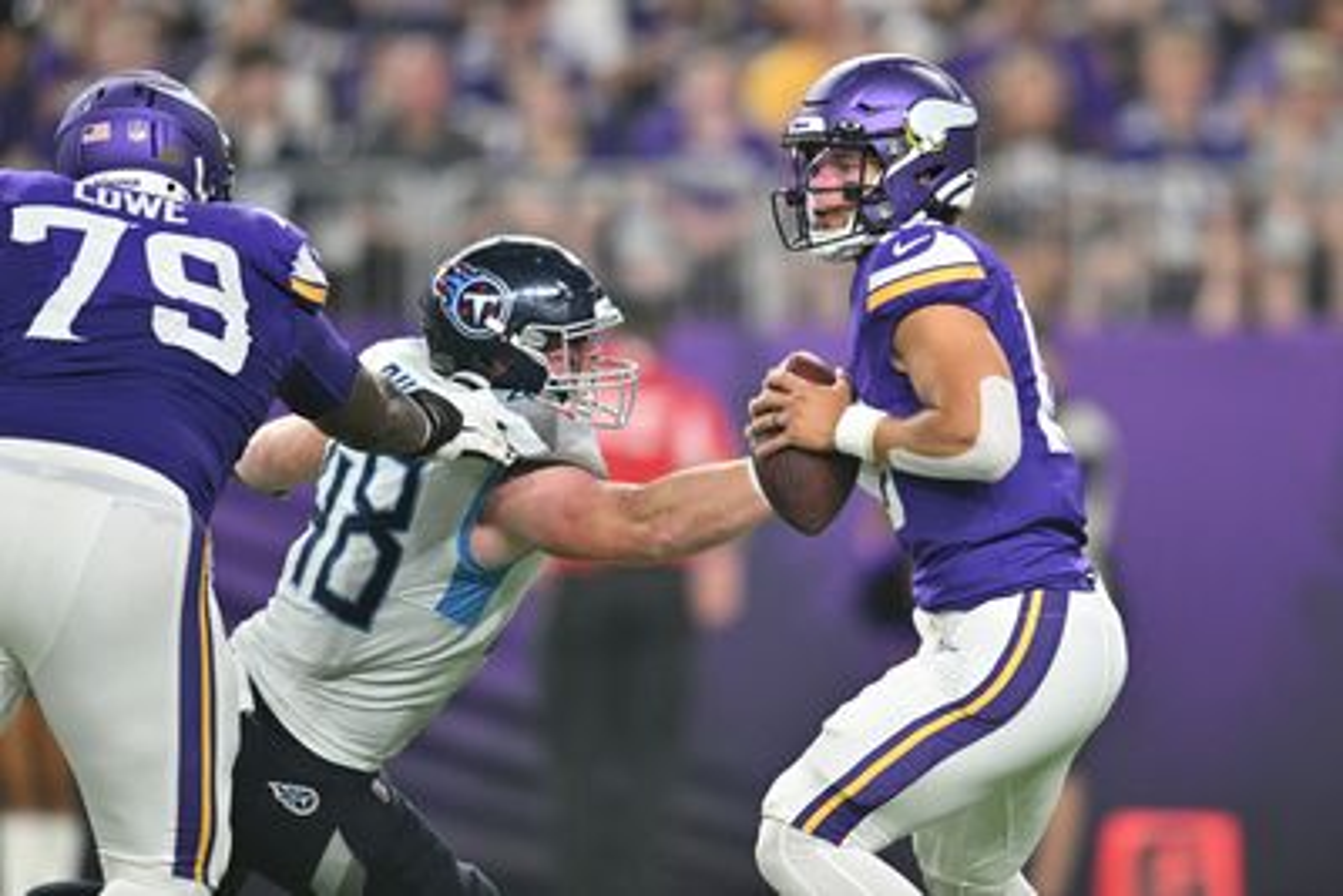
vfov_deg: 3.4
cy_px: 448
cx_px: 672
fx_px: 14927
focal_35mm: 400
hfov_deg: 5.2
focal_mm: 400
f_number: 2.8
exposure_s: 1/1250
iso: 2000
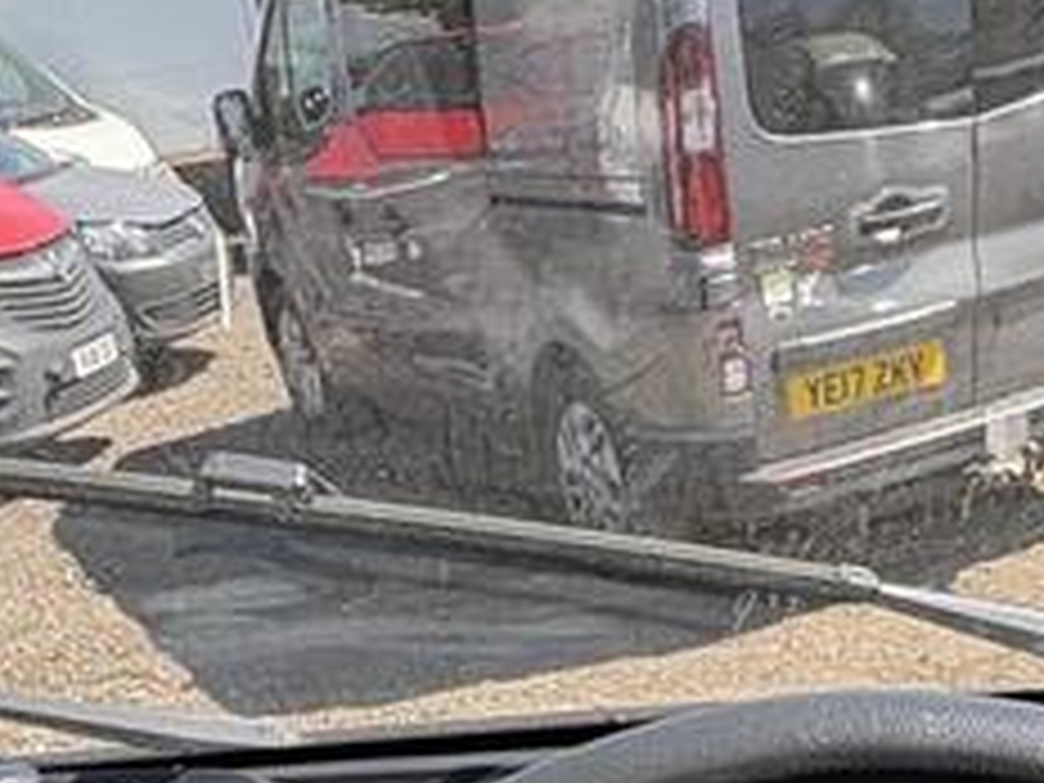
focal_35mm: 54
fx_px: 1629
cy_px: 1206
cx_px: 594
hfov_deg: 35.5
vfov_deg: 22.0
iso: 64
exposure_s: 1/254
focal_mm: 2.22
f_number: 2.2
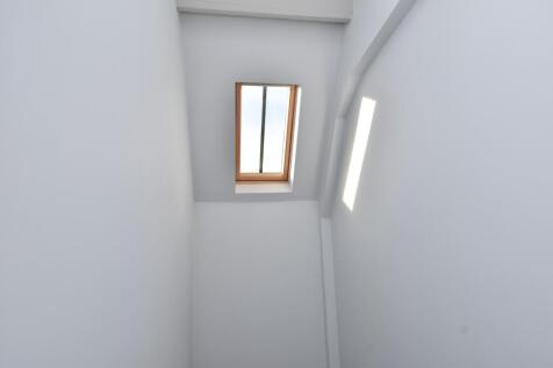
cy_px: 184
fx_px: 322
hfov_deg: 81.2
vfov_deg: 59.5
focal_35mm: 21
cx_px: 276
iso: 100
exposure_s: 1/125
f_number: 5.6
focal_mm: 14
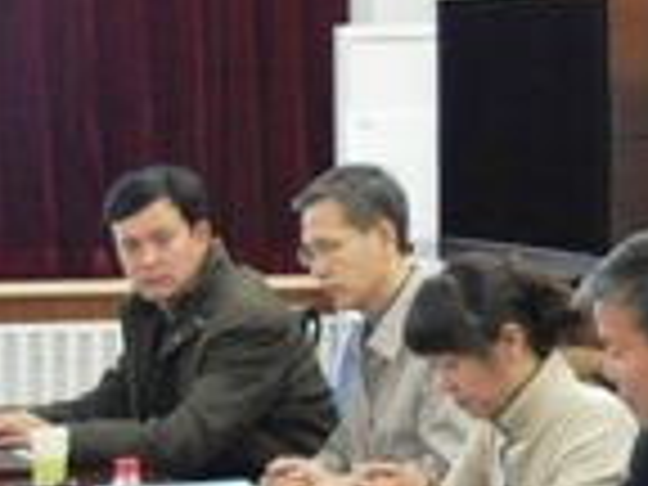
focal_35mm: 192
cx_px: 315
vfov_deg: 7.7
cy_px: 153
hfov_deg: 10.3
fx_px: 3594
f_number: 4.5
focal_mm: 45
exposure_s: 1/30
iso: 2200
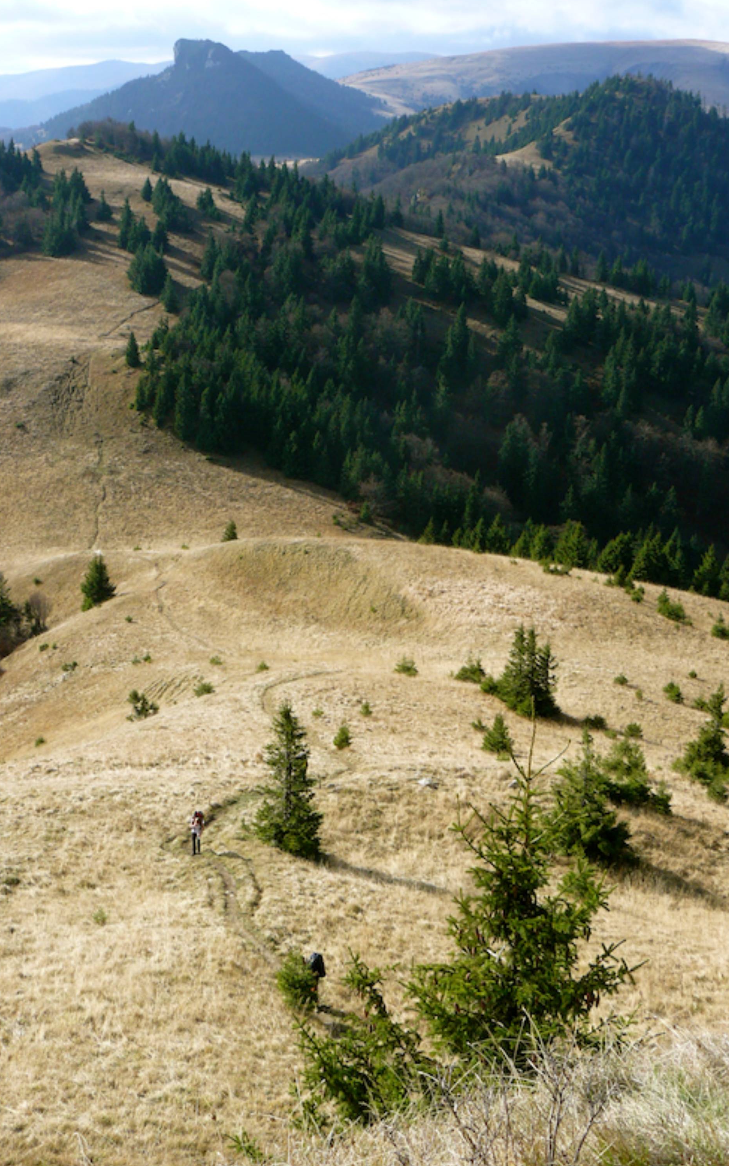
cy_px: 574
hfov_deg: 25.8
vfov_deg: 40.3
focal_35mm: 50
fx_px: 1590
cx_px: 331
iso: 100
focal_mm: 7.6
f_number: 5.6
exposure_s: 1/200
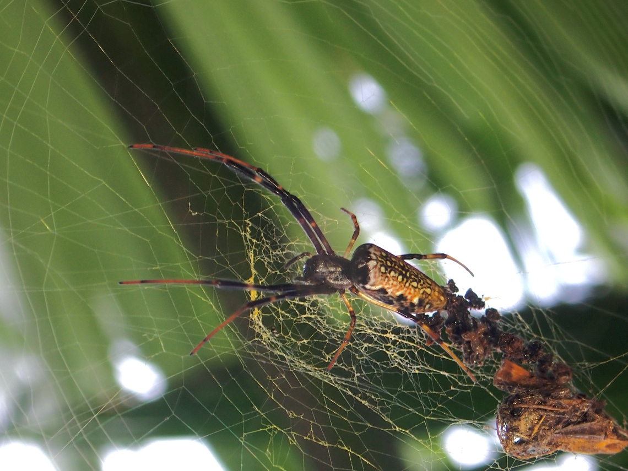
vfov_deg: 14.8
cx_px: 314
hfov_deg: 19.6
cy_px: 236
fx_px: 1814
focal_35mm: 100
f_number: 6.3
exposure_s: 1/200
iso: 200
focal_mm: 18
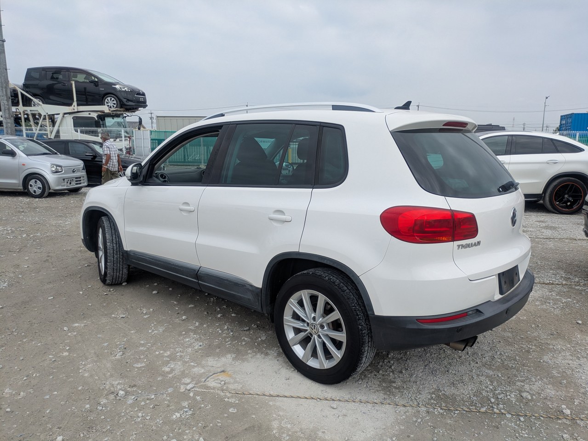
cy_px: 220
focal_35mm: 25
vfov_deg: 54.9
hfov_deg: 69.4
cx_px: 294
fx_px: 425
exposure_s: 1/2155
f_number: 1.89
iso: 65
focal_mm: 5.43
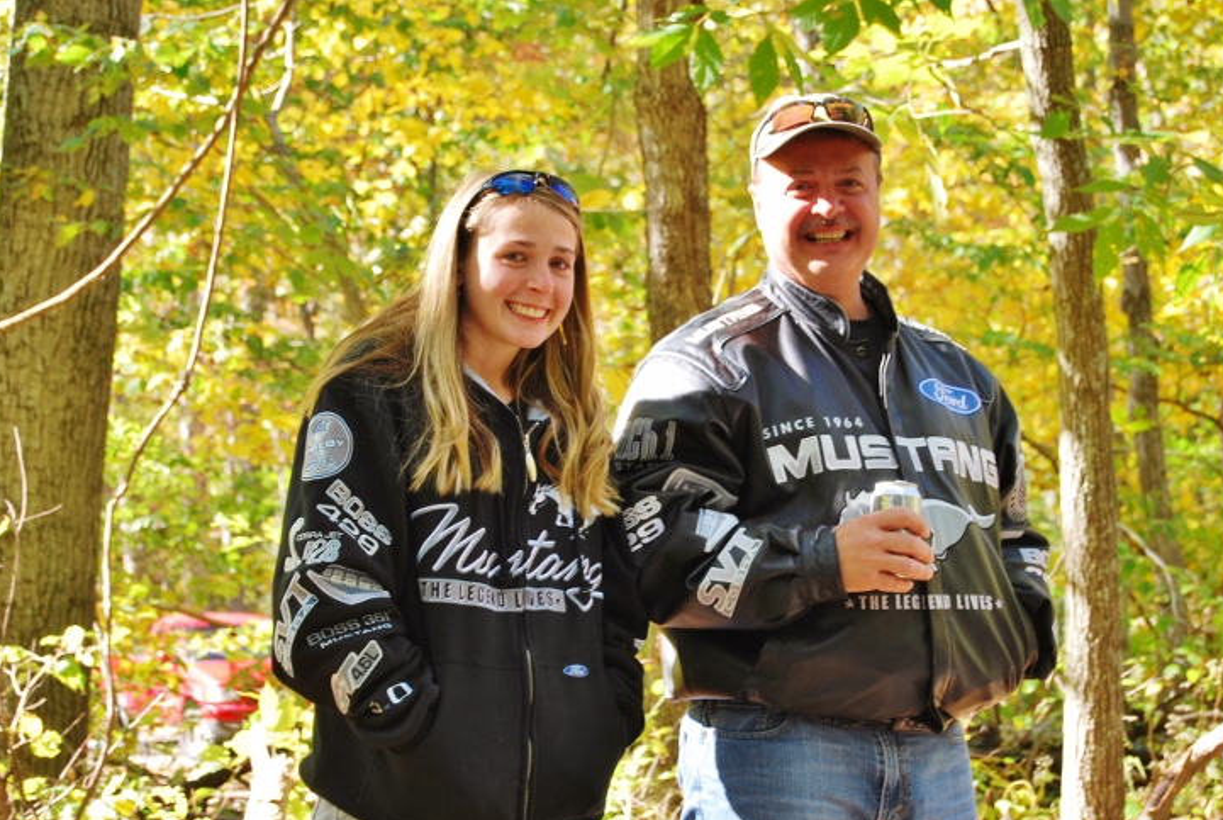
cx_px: 672
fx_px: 3115
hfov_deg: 22.2
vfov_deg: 15.0
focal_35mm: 92
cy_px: 453
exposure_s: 1/50
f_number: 5.6
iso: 200
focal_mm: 55
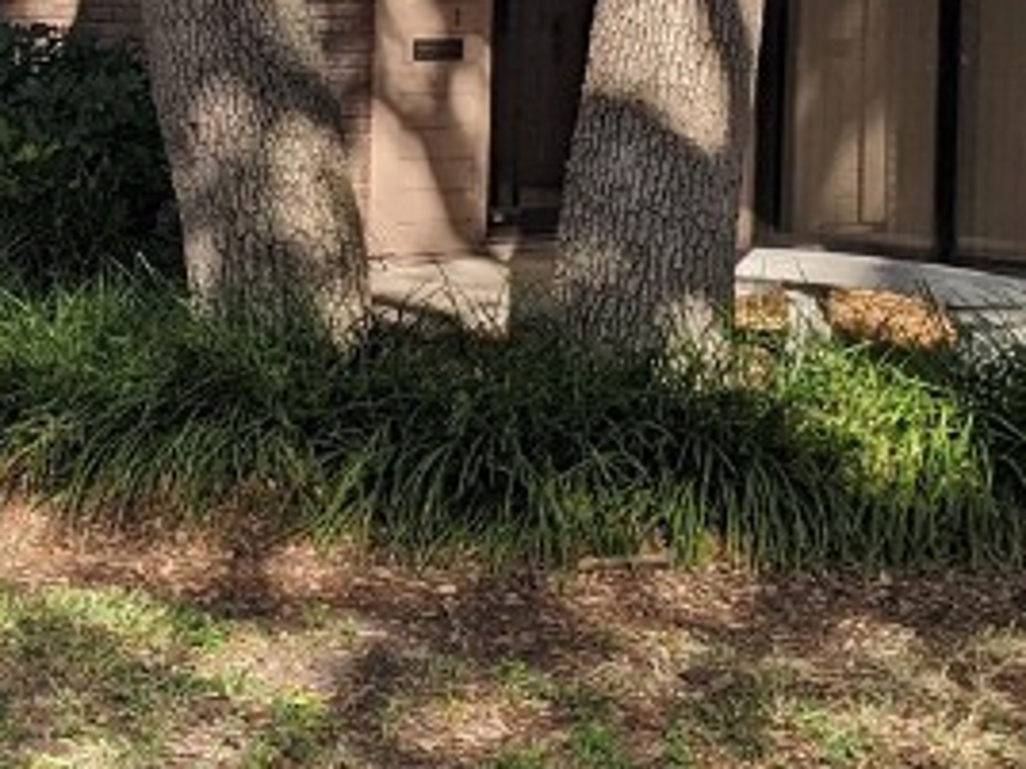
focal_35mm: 103
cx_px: 222
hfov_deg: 18.9
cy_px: -54
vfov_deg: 14.1
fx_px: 3053
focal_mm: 4.44
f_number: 1.8
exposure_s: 1/2132
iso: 43
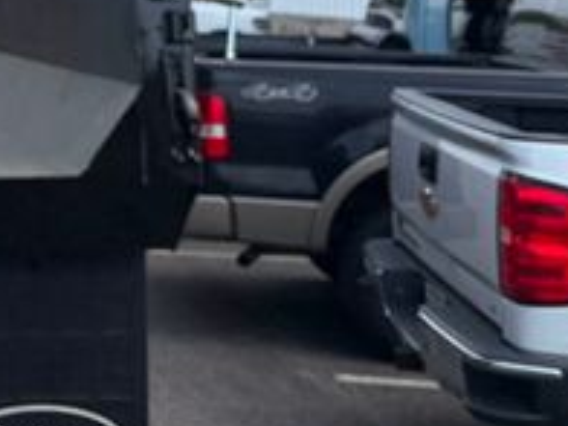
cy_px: -90
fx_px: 1395
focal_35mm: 85
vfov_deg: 16.6
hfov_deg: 19.6
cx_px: -316
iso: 50
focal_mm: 5.96
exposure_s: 1/3279
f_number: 1.6
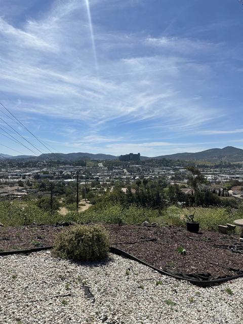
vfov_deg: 71.6
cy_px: 162
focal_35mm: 24
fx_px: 225
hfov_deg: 56.8
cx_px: 122
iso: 80
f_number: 1.78
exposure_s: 1/9709
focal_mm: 6.86
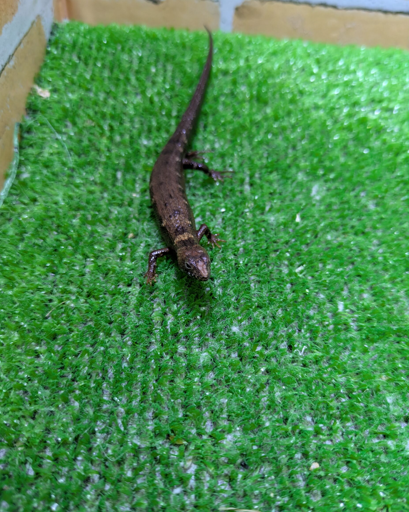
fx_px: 409
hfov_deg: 53.2
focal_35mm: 27
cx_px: 205
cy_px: 272
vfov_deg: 64.0
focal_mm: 5.43
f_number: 1.89
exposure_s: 1/50
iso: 315
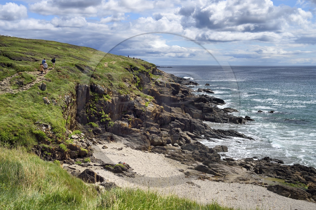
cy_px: 105
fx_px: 351
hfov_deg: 48.5
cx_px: 158
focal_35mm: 40
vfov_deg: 33.3
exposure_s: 1/400
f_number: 11
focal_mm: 40
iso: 200
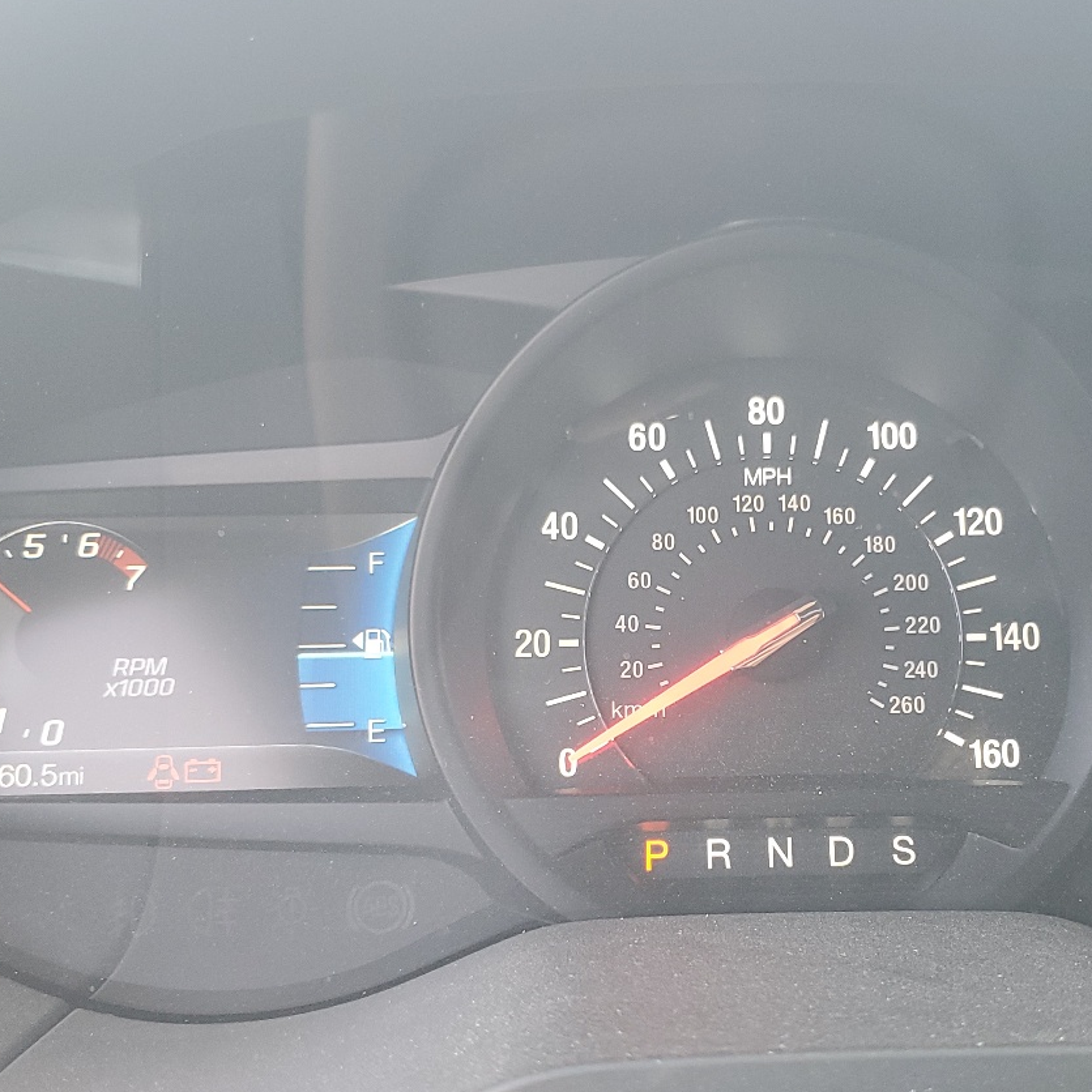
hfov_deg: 37.9
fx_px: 1570
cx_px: 733
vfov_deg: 38.2
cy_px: 640
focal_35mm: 44
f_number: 1.5
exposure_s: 1/60.2
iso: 99
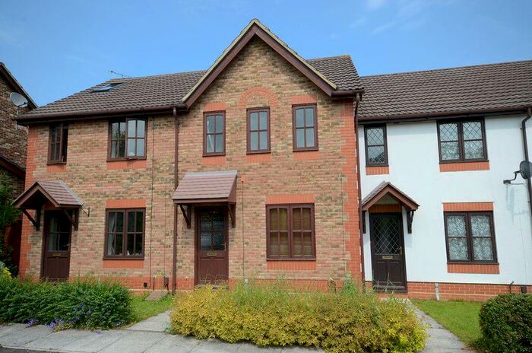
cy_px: 176
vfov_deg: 56.0
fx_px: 332
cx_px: 266
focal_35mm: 22
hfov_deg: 77.4
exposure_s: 1/400
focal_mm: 15
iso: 250
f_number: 10
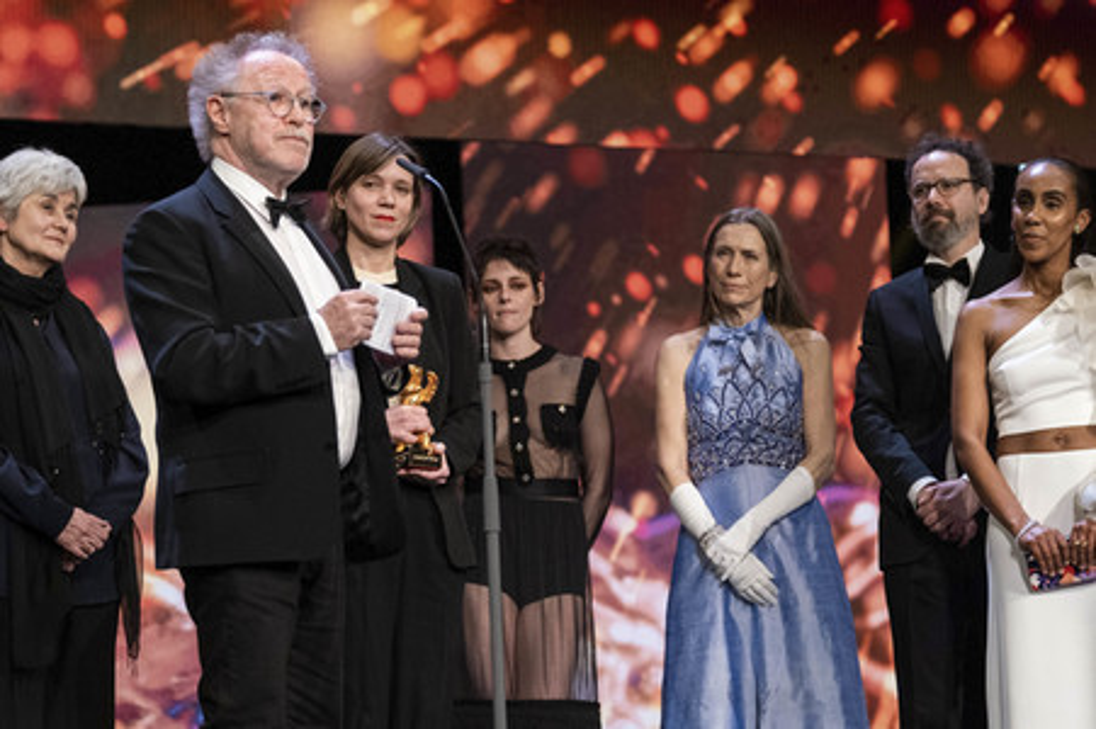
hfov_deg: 16.3
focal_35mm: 126
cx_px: 548
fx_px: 3833
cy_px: 364
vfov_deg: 10.9
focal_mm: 83.8
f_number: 2.8
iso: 3200
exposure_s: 1/240
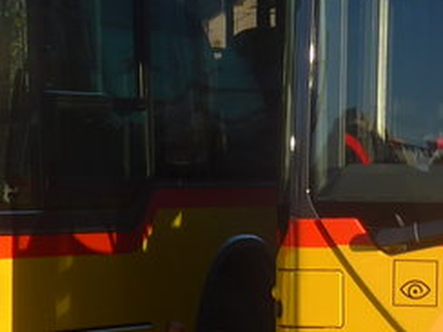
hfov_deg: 5.0
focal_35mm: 394
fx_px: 5042
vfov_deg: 3.8
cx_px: 813
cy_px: -38
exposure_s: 1/160
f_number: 4.4
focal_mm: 16
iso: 80
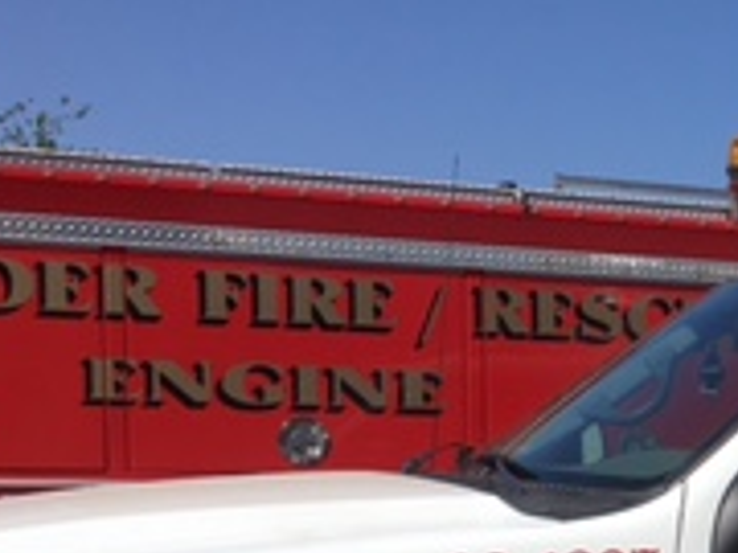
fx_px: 2196
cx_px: 1189
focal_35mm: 103
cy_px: 623
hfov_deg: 16.8
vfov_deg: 14.0
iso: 25
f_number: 2.2
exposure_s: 1/2404
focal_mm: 4.15
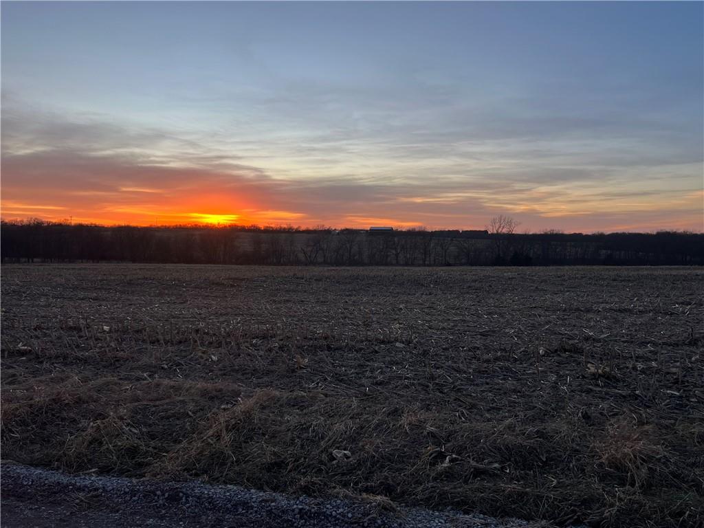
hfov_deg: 67.3
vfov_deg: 53.1
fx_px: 529
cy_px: 264
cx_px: 352
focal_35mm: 26
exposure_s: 1/365
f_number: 1.5
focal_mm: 5.7
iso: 50
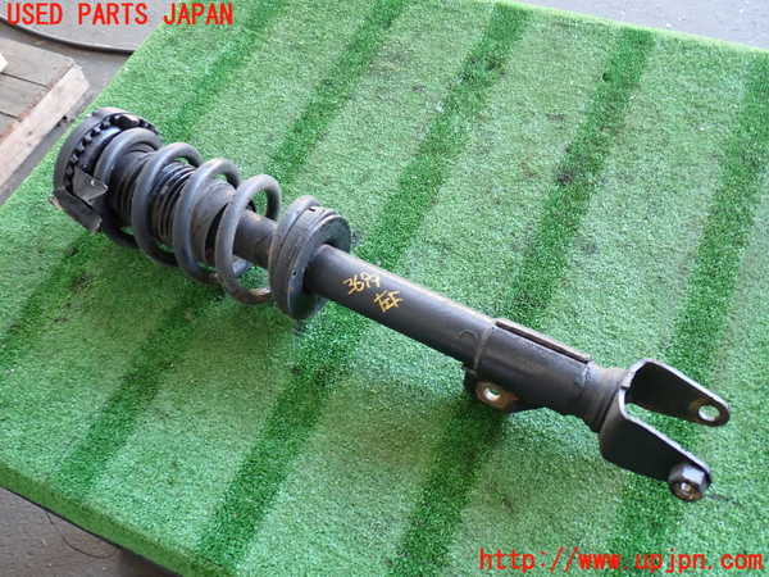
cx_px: 384
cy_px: 288
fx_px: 711
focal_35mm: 32
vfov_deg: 44.2
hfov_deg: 56.8
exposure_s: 1/30
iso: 320
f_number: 2.4
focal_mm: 5.79
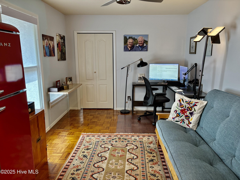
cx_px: 120
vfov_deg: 53.1
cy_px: 90
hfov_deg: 67.3
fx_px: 180
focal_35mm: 26
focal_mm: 5.96
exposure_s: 1/120
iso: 200
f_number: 1.6
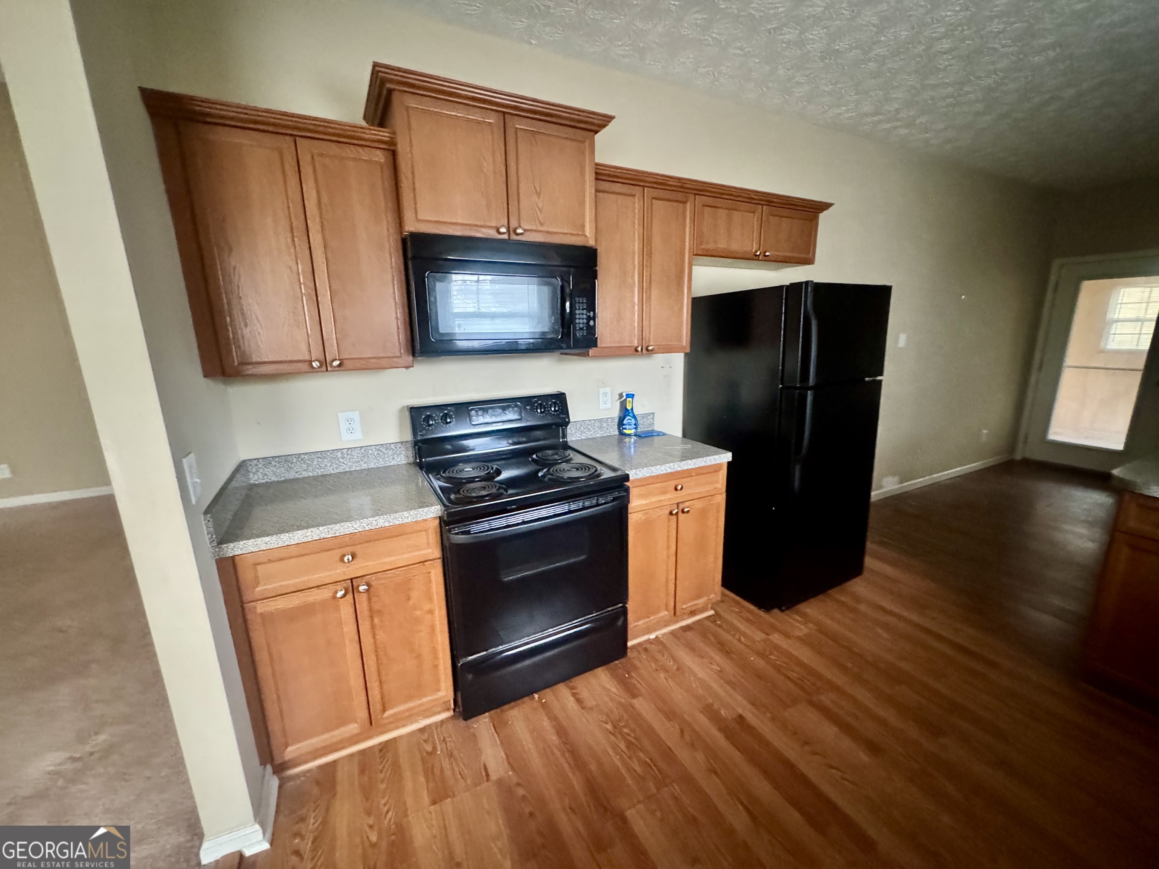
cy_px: 434
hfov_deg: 102.1
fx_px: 469
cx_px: 580
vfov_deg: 85.7
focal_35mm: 14
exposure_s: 1/43
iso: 1250
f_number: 2.2
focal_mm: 2.22
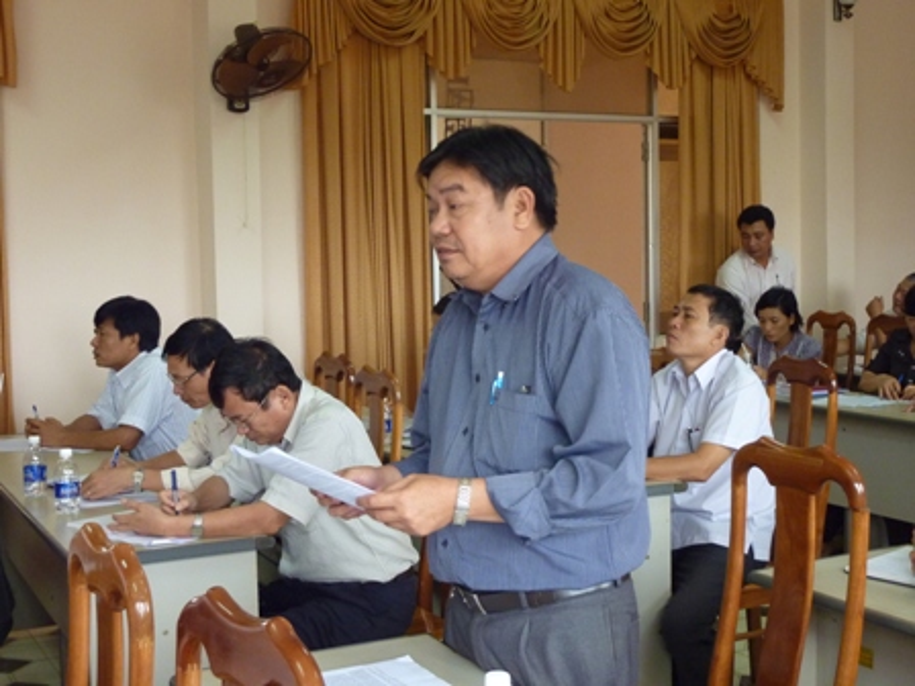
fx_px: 1269
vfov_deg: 30.3
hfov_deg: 39.7
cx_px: 458
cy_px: 343
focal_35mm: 48
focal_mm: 7.9
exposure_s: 1/30
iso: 400
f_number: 3.8
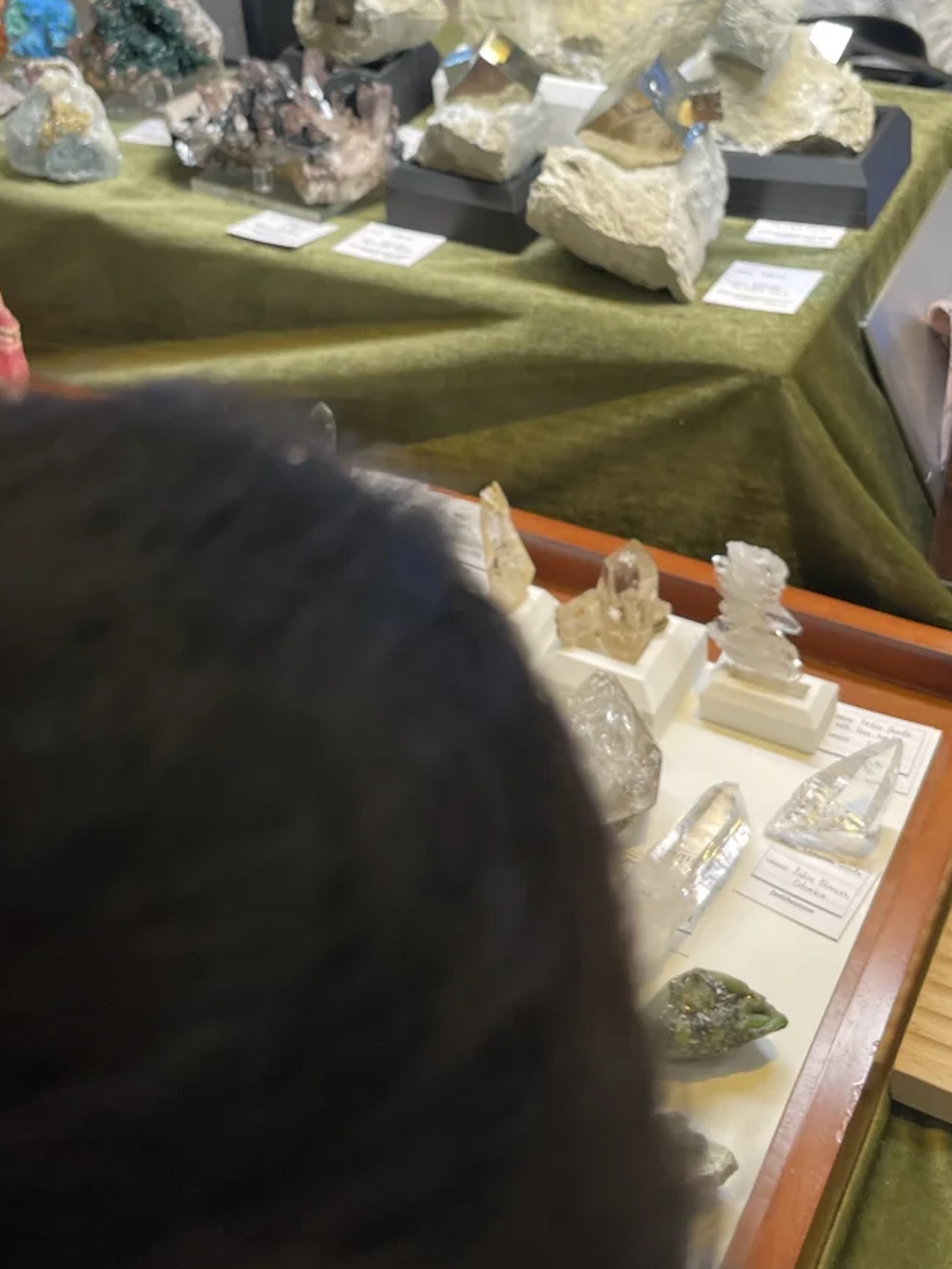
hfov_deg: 33.6
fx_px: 1576
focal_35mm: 43
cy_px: 381
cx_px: 438
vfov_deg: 43.0
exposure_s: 1/100
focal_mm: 5.1
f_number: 1.6
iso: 100
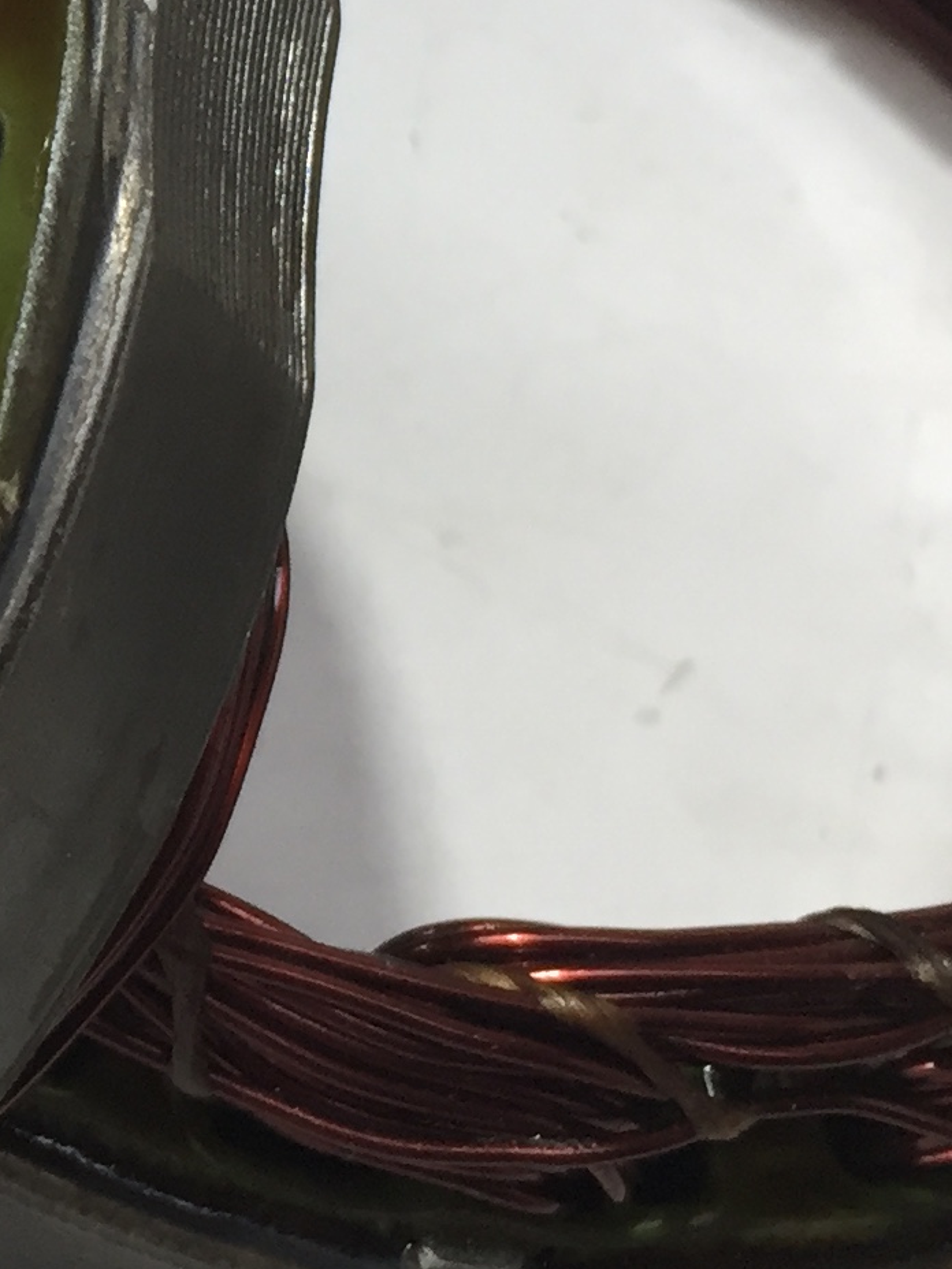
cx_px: -383
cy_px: 312
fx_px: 3740
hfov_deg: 13.8
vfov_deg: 19.1
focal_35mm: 102
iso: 32
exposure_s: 1/33
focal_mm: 4.15
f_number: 2.2
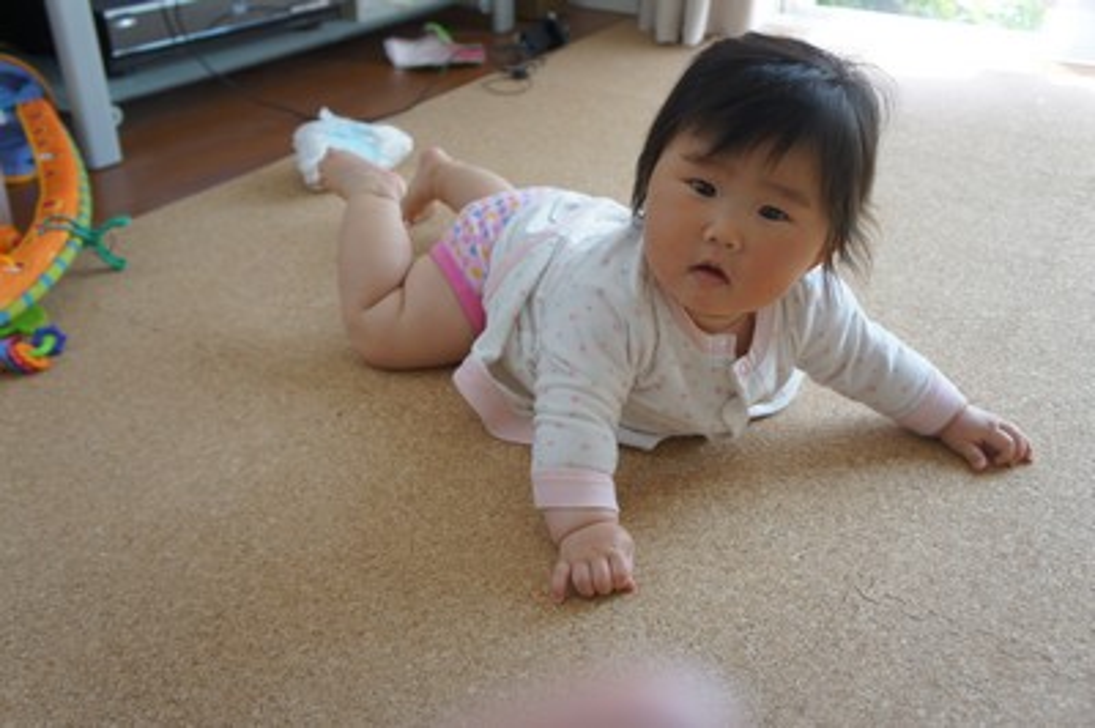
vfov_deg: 38.3
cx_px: 548
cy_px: 364
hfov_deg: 55.1
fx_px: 1048
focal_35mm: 34
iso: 200
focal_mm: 23
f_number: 4
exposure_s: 1/60
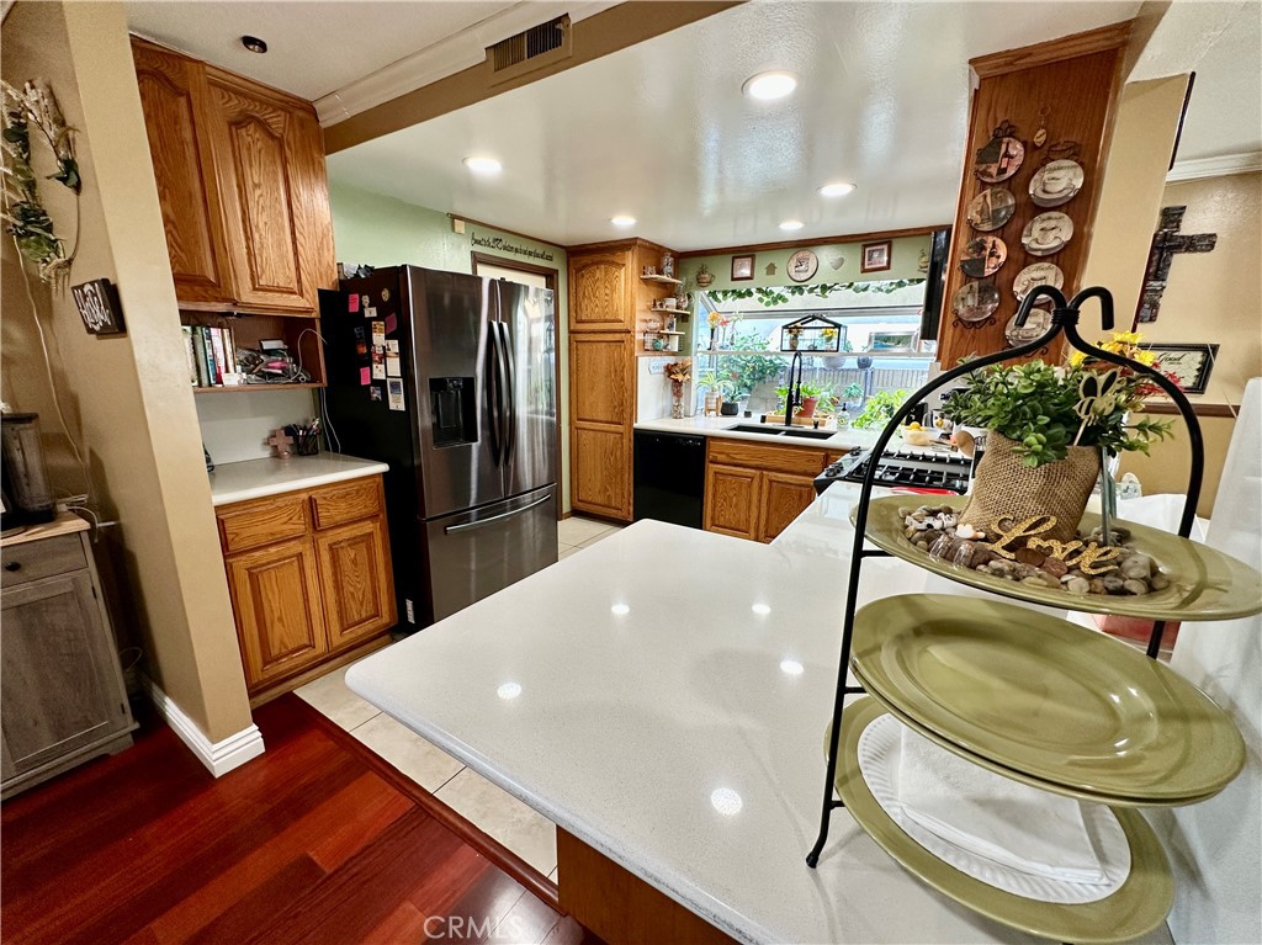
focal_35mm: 14
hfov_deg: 102.1
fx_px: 510
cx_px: 631
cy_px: 472
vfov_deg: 85.6
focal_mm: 2.22
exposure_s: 1/62
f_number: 2.2
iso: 125
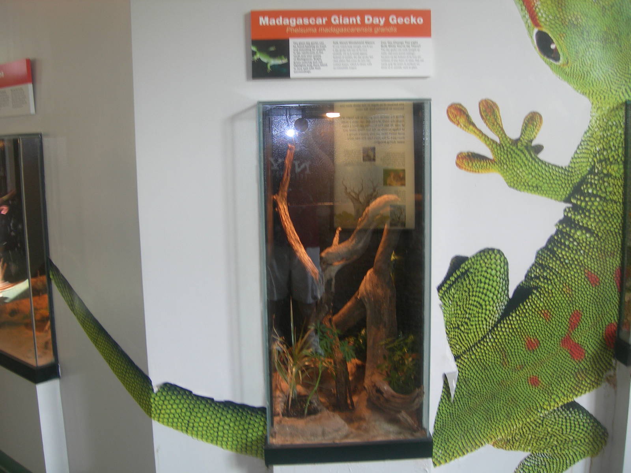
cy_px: 236
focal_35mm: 38
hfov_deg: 49.0
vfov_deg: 37.7
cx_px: 316
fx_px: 693
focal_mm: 7.8
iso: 50
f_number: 2.8
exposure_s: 1/13.6
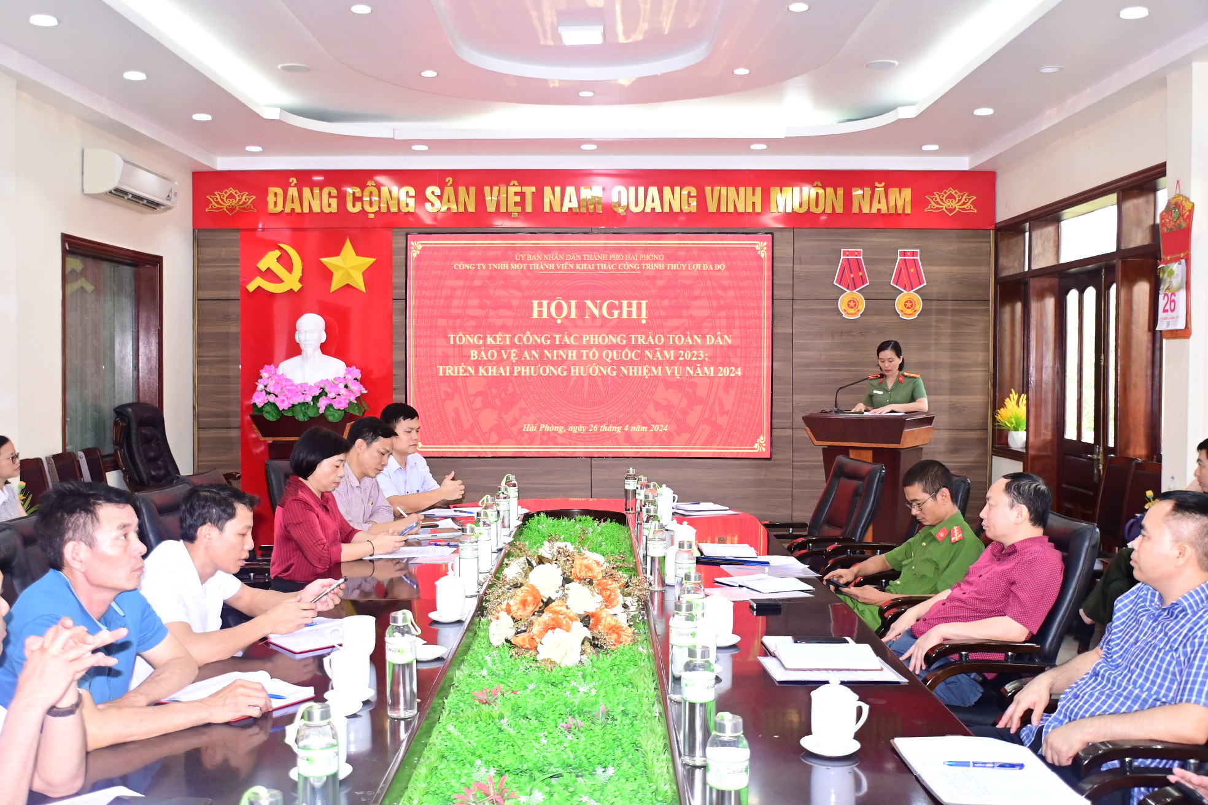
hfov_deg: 55.8
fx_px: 1141
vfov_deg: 38.9
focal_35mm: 34
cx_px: 604
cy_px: 402
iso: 1600
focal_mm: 23
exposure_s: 1/200
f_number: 3.8
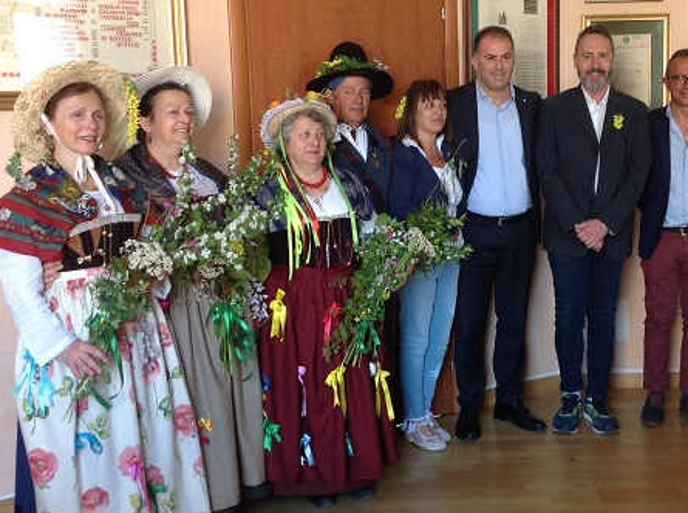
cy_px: 199
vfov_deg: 28.4
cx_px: 465
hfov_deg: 37.1
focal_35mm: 51
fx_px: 1012
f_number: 2.4
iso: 50
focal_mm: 4.28
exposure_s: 1/20
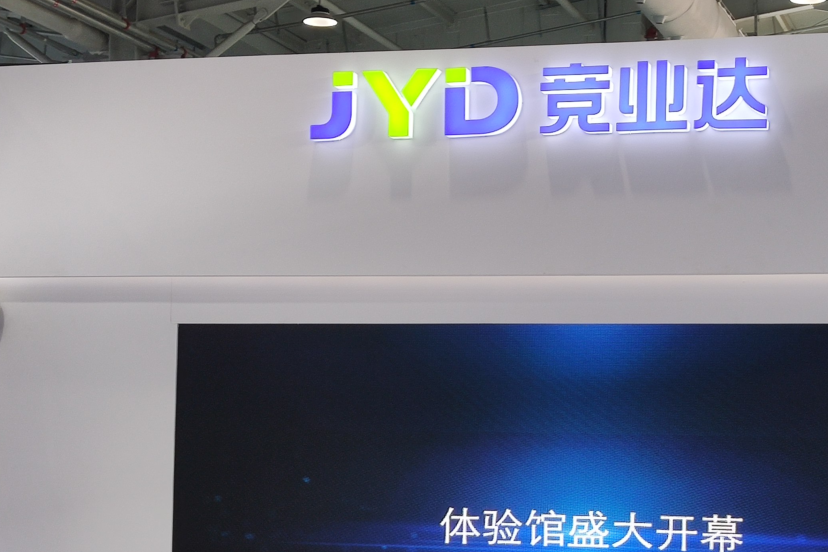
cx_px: 587
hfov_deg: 27.1
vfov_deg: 18.3
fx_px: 1702
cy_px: 396
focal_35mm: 74
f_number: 1.75
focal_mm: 4.75
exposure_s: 1/100
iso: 122
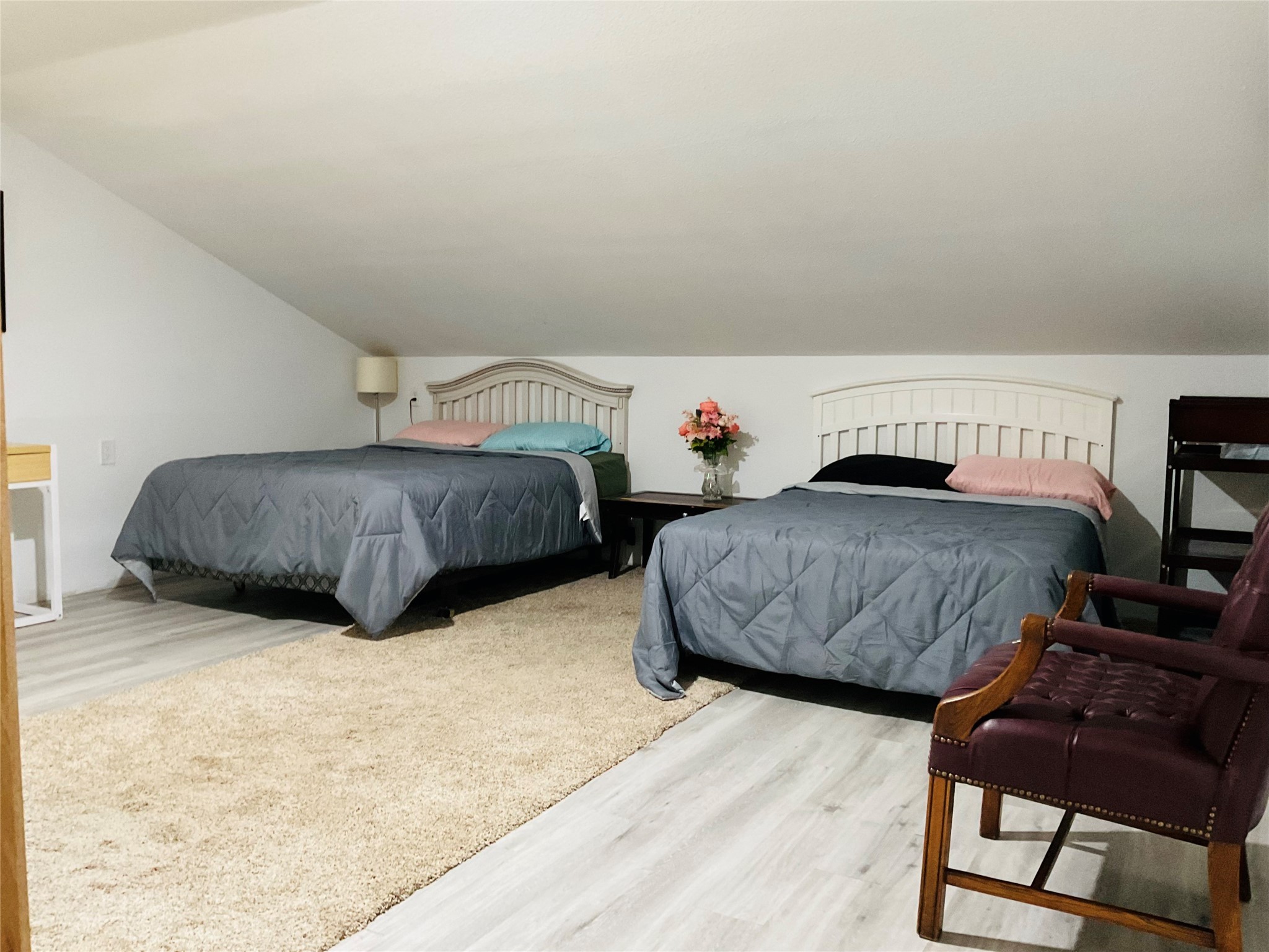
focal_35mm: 29
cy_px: 476
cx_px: 634
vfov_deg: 48.2
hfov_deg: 61.7
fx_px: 1063
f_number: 1.8
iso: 250
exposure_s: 1/30
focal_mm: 3
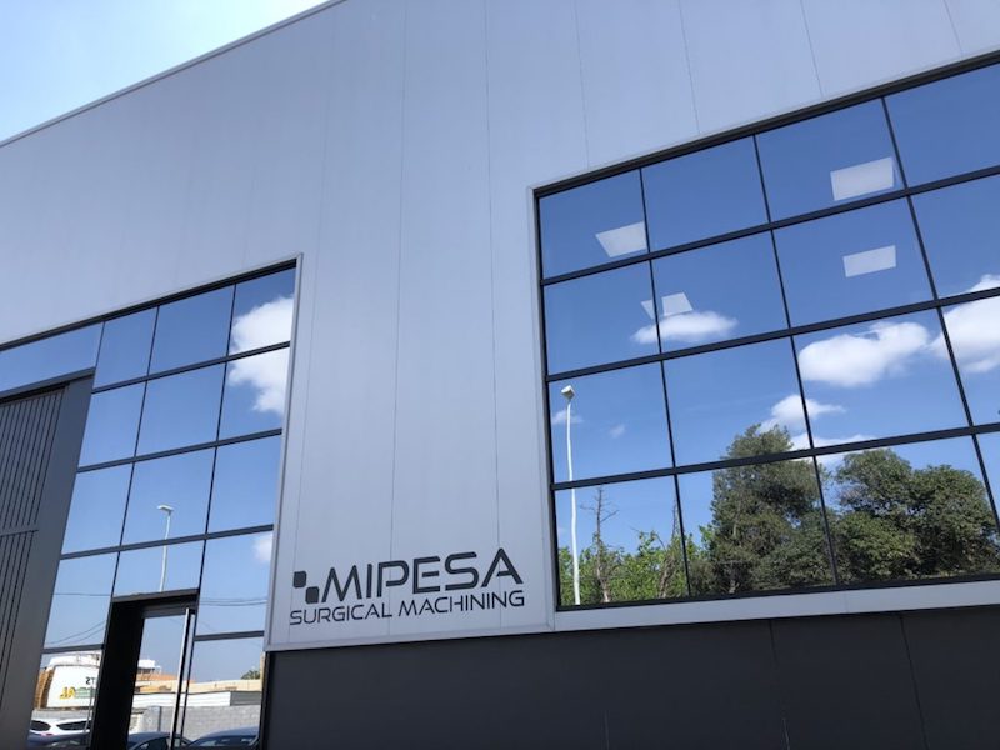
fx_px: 809
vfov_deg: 49.7
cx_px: 500
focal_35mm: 28
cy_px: 375
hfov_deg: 63.4
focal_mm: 4
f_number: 1.8
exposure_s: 1/600
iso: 20
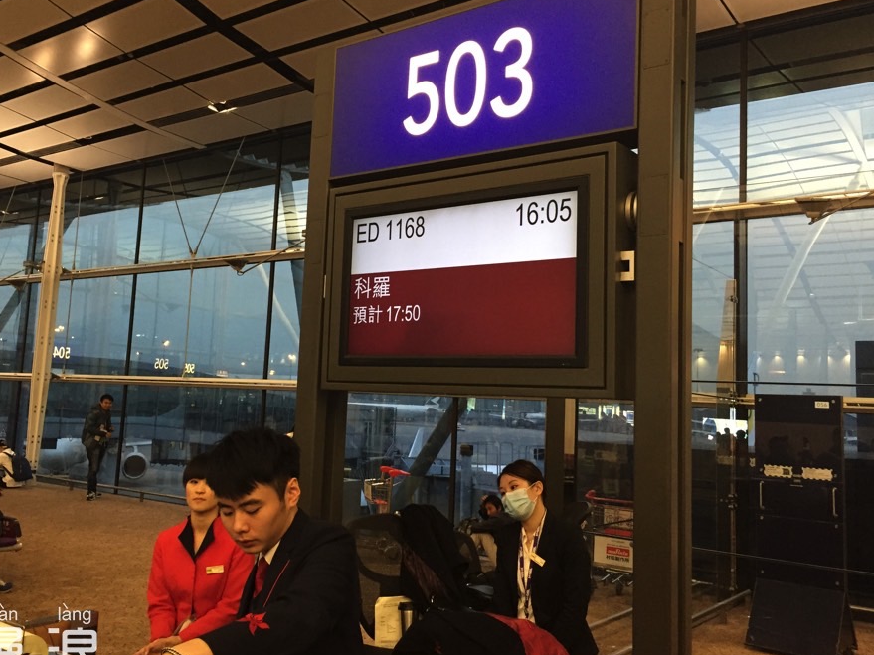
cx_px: 386
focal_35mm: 33
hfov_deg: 55.2
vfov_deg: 42.9
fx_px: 833
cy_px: 310
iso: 160
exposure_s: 1/30
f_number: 2.2
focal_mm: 4.15
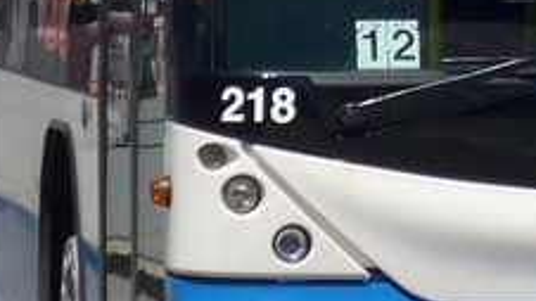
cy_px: -332
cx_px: 591
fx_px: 6565
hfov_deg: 4.7
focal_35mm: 462
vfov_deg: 2.6
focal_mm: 16
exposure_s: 1/800
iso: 80
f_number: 4.4
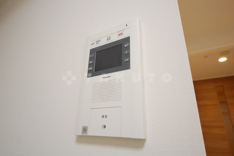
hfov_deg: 81.2
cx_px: 117
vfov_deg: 59.4
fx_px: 136
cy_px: 78
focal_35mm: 21
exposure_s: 1/100
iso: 1600
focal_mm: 14
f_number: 5.3
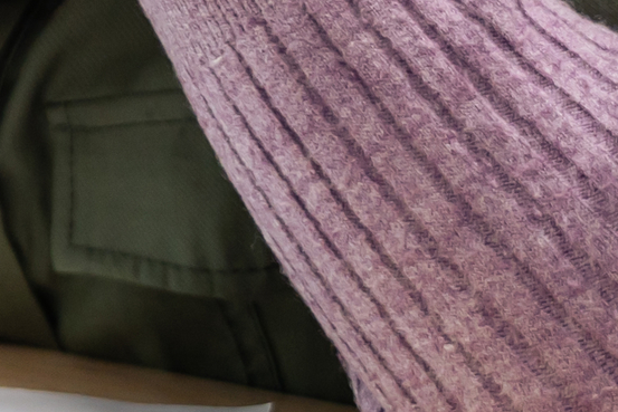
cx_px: -723
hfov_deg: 8.8
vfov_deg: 6.2
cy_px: -416
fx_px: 3726
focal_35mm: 217
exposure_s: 1/320
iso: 250
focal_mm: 30
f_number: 2.8
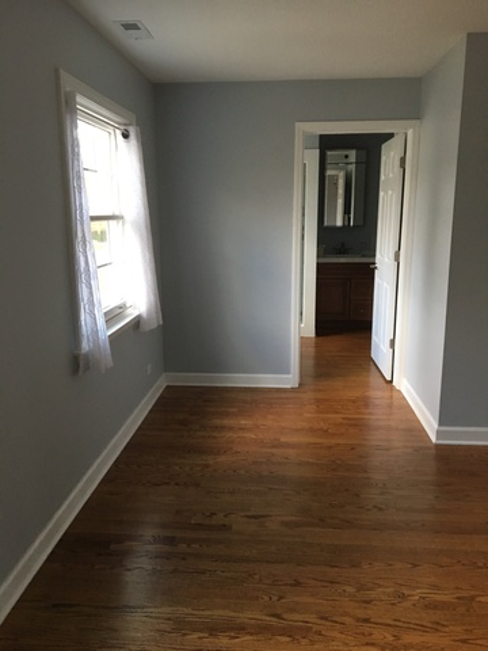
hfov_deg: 48.2
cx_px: 244
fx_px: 545
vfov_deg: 61.7
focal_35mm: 29
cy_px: 326
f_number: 2.2
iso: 125
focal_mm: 4.15
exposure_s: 1/30
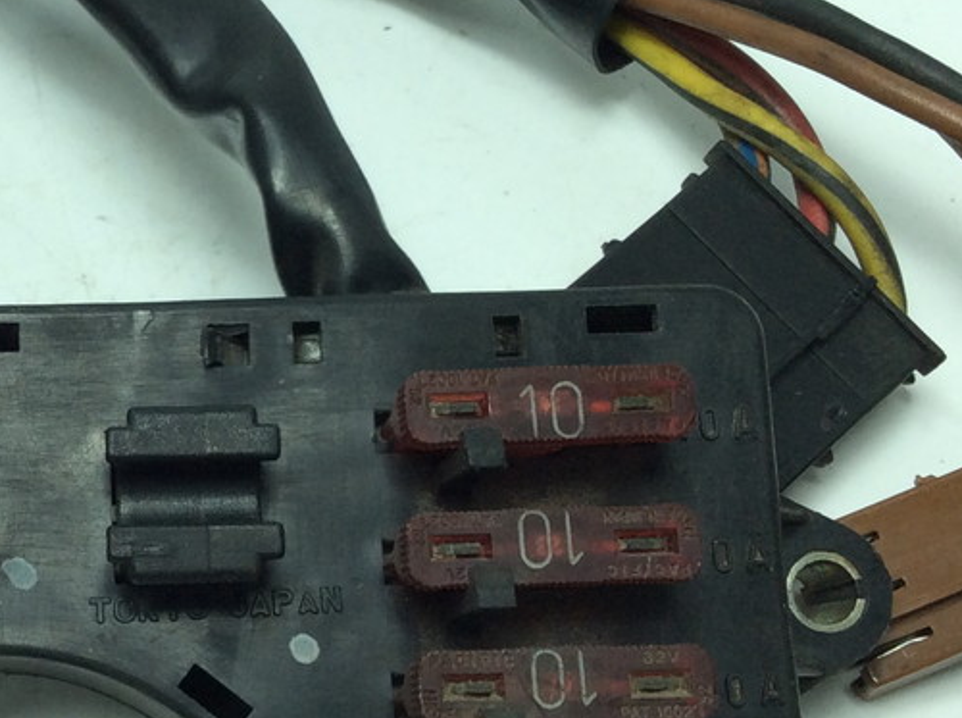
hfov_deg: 23.0
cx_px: 25
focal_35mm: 82
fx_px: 2274
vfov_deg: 17.9
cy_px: 285
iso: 32
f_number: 2.4
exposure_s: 1/304
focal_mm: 3.3
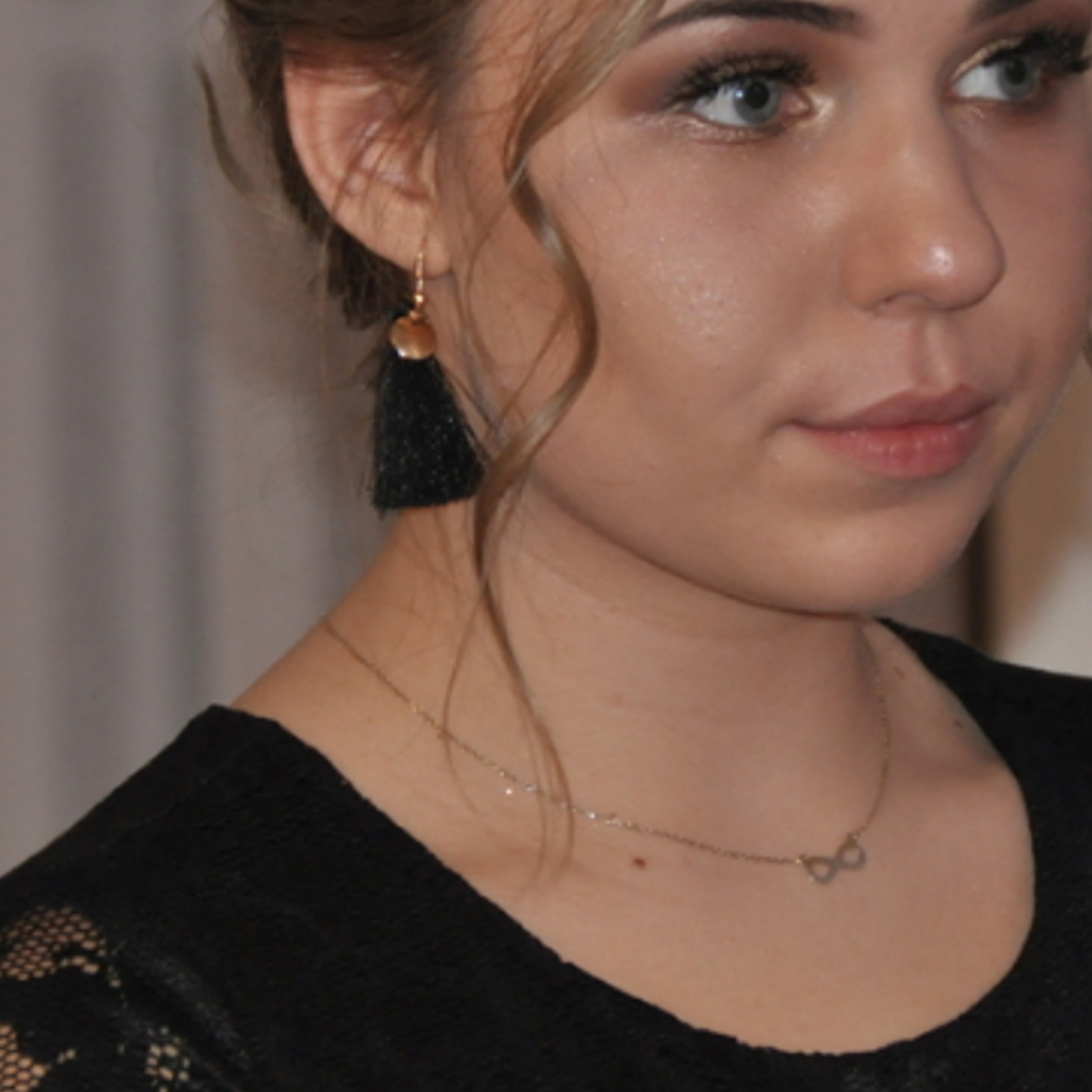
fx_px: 17988
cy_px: 465
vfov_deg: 3.5
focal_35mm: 504
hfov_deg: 3.5
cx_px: 715
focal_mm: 140
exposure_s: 1/60
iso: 800
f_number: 6
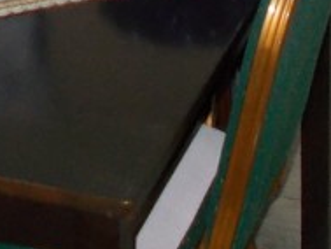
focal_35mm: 165
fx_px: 1579
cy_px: -388
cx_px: 47
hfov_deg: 11.9
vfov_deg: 8.2
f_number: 3.2
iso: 280
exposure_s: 1/25
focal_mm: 4.6
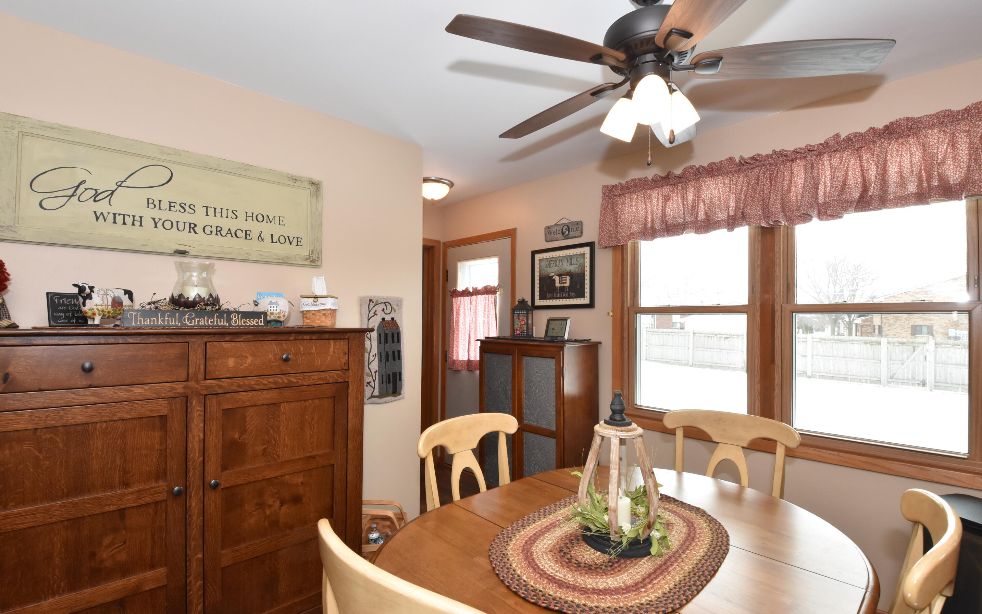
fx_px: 428
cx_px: 488
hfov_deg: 97.8
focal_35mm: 16
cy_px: 318
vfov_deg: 71.2
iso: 800
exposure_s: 1/125
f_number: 9
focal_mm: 10
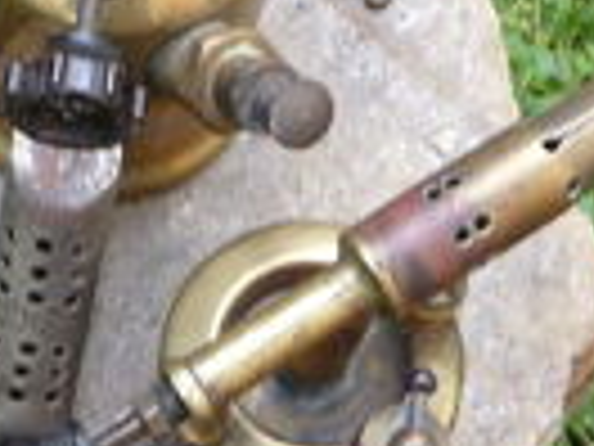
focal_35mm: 102
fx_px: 1750
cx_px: 220
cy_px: 99
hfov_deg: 19.2
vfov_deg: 14.4
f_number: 3.3
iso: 100
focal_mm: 4.7
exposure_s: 1/80
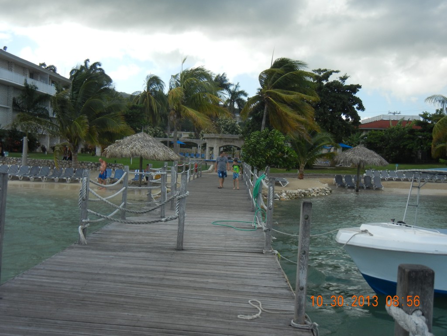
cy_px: 168
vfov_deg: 36.8
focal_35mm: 39
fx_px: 504
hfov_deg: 47.9
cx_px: 224
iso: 160
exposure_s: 1/233
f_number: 7.4
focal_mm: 7.1
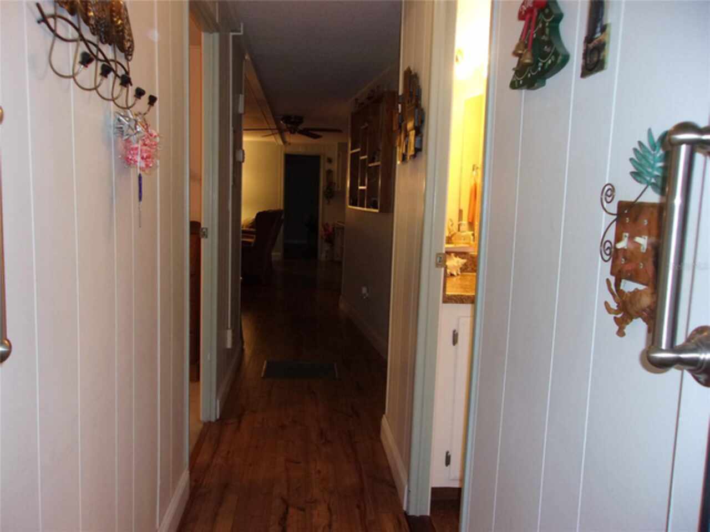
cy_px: 266
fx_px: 554
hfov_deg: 65.3
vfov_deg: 51.4
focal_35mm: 27
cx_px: 355
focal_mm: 4.9
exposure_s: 1/34
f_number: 3
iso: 200
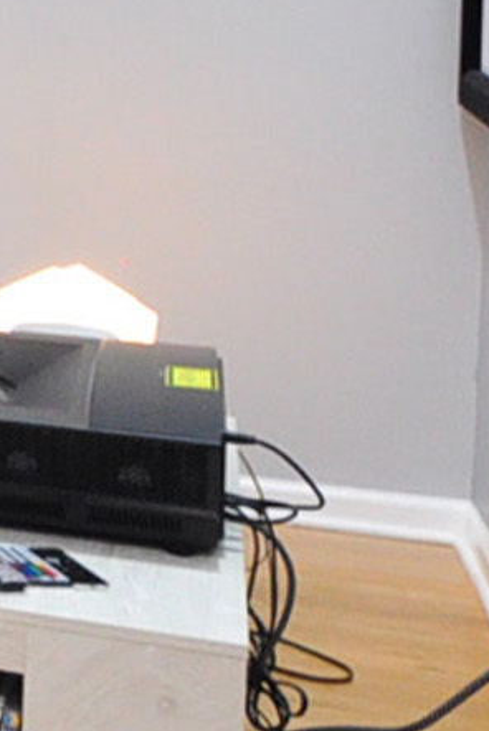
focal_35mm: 98
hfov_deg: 9.8
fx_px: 1993
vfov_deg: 19.8
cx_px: -1067
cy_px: -93
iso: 1000
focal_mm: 10
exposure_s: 1/25
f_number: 4.5
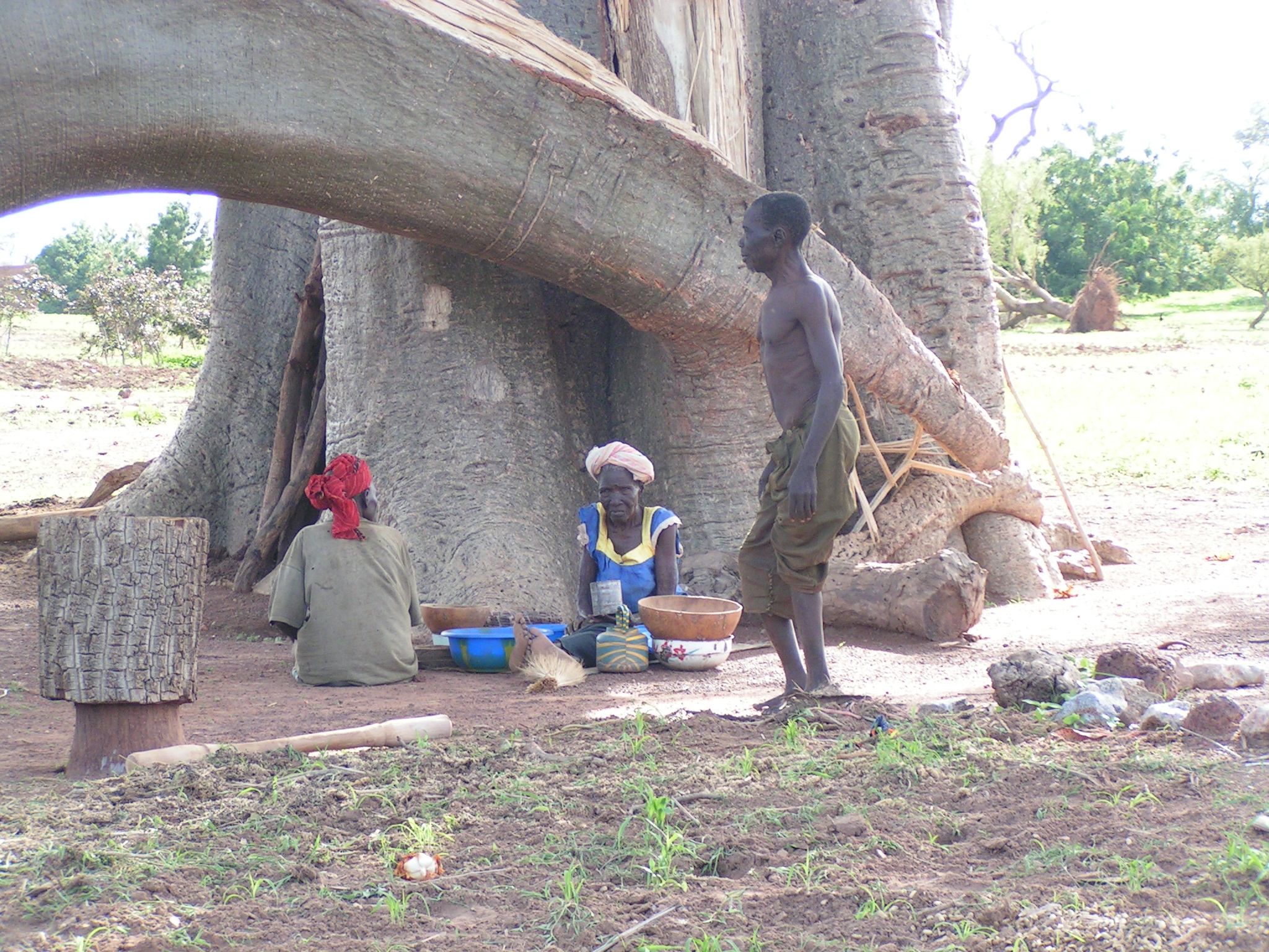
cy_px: 476
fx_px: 4802
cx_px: 634
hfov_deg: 15.1
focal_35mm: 131
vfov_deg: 11.3
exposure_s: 1/200
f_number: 3.5
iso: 80
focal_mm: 20
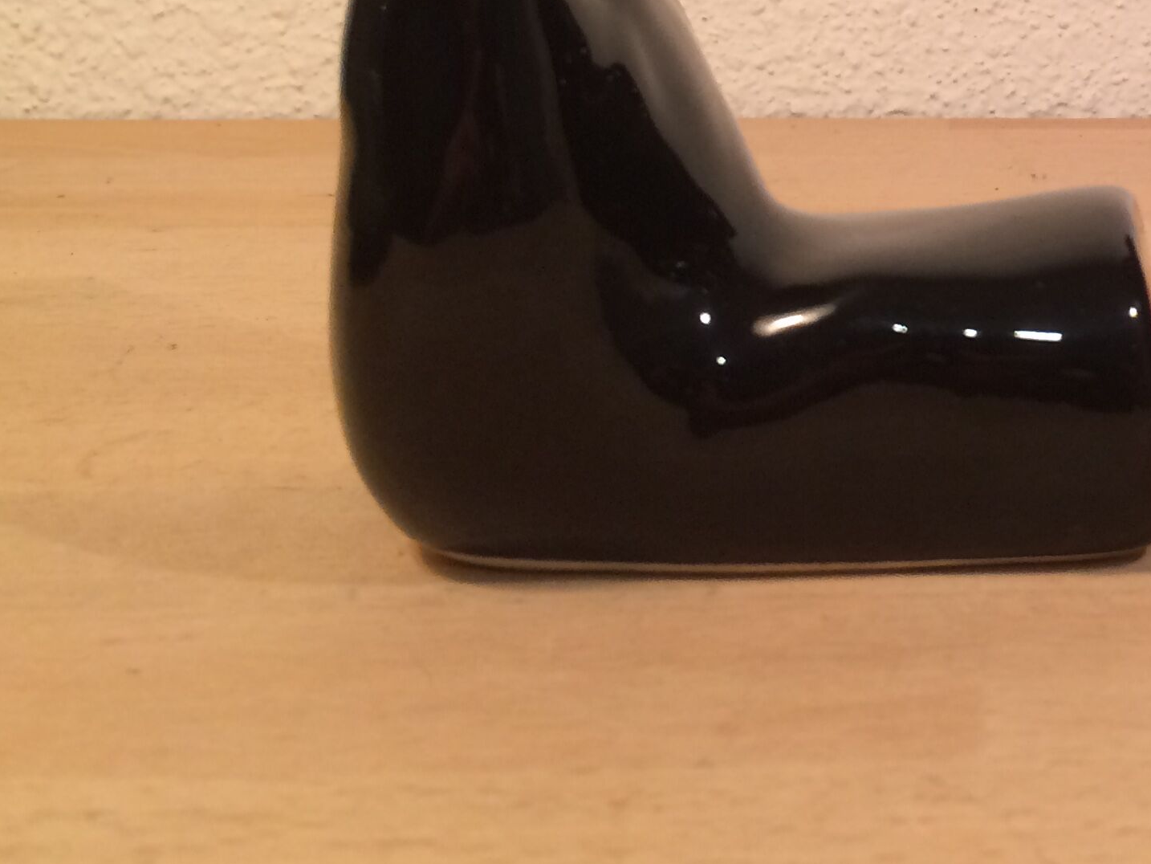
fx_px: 2195
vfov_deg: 21.1
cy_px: -89
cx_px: 1167
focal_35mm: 66
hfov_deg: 27.6
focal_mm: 4.15
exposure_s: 1/33
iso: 50
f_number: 2.2
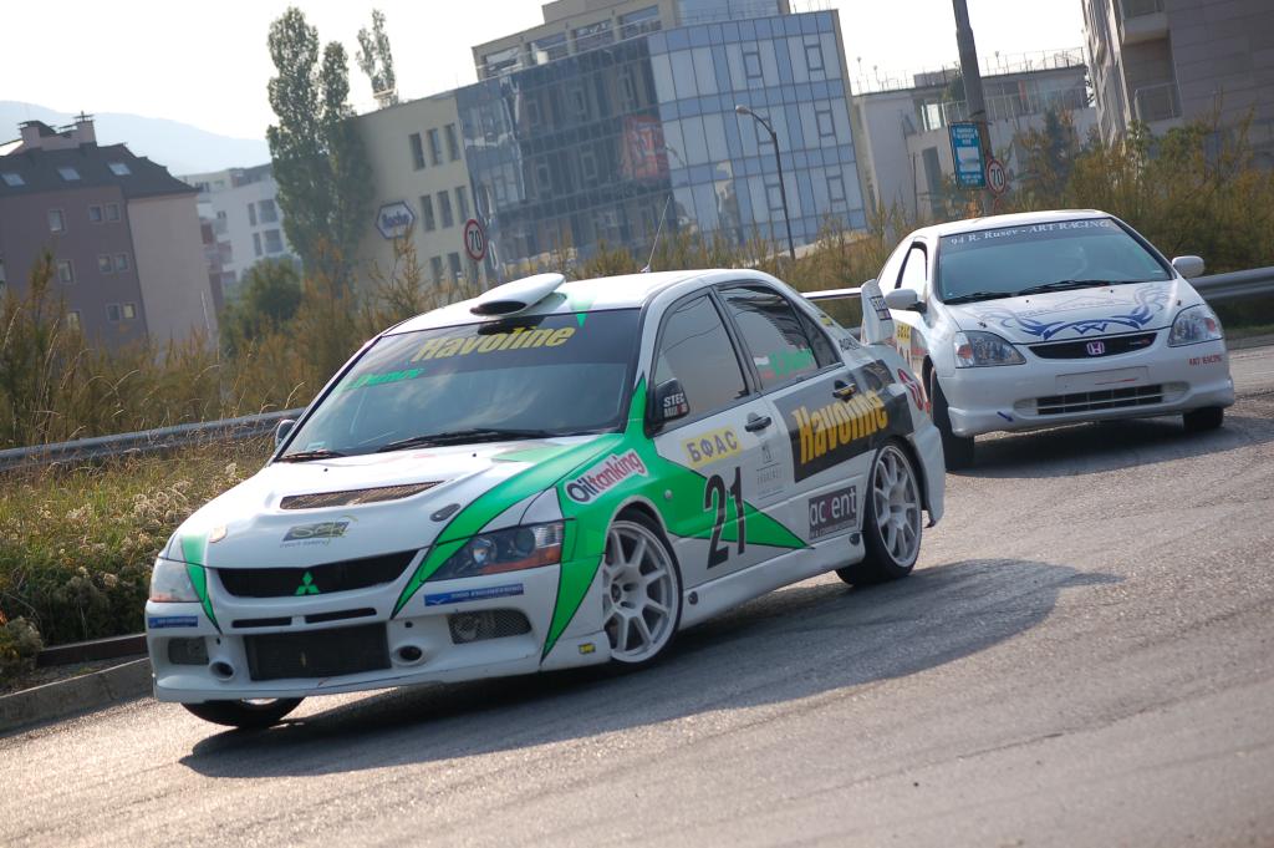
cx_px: 637
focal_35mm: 120
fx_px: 4243
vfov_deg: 11.4
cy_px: 424
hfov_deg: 17.1
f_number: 5
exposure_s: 1/1250
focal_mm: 80
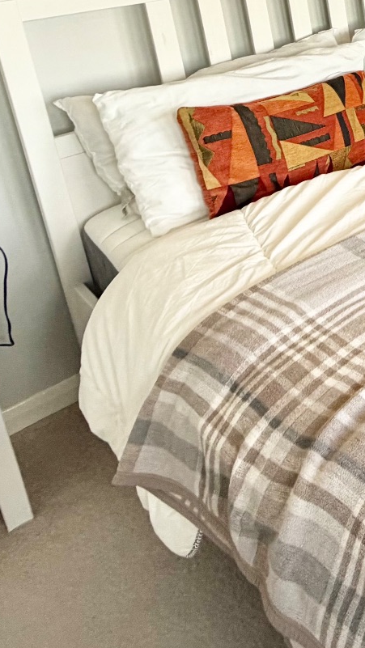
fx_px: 671
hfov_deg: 21.0
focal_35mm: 39
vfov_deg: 45.3
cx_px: 651
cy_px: 32
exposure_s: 1/121
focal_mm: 2.22
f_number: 2.2
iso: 125
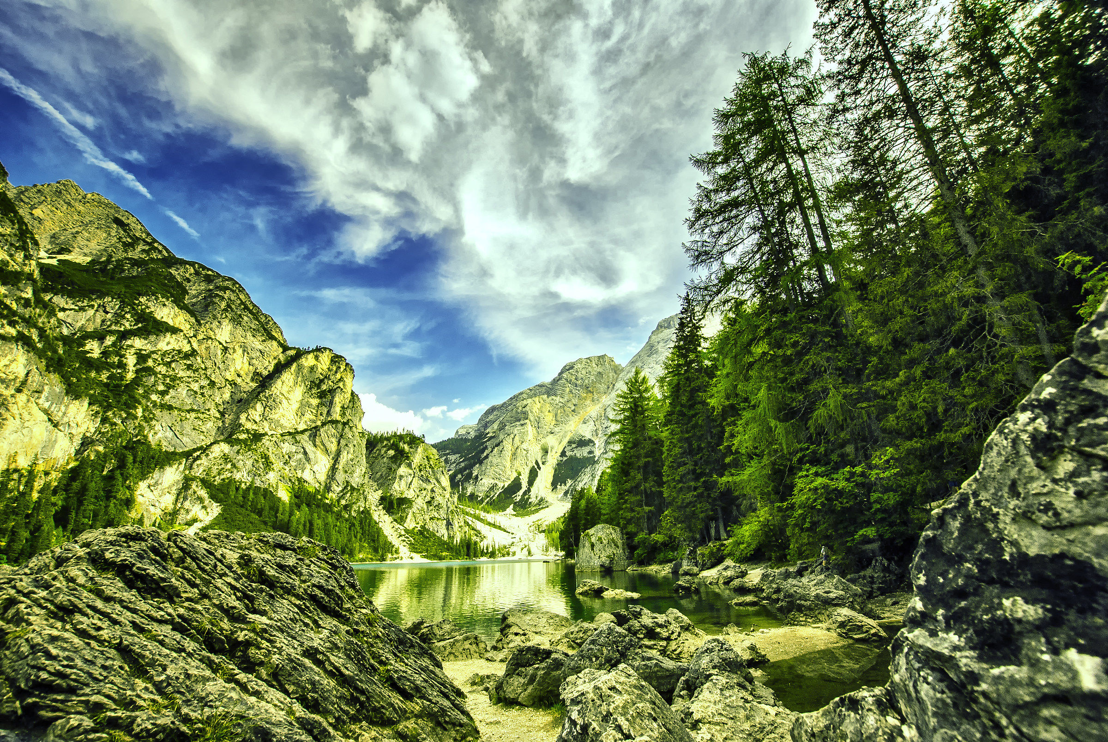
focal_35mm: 15
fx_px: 462
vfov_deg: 77.5
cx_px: 554
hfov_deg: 100.3
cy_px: 371
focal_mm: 10
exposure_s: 1/160
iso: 200
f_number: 9
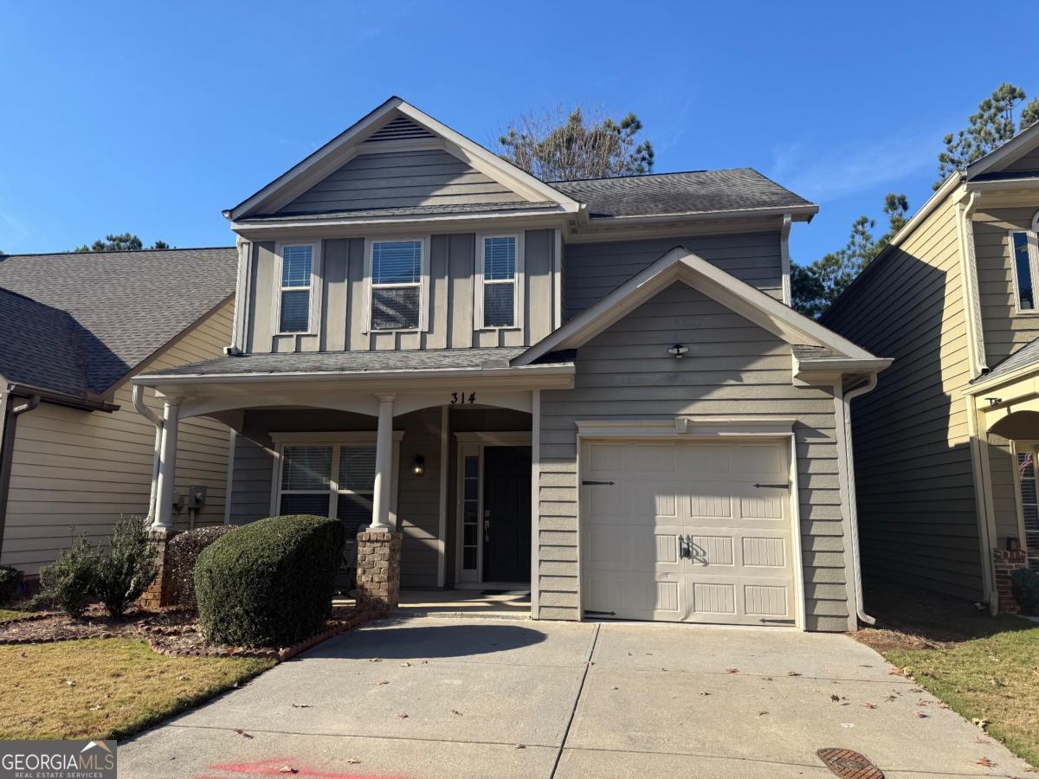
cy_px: 390
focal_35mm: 24
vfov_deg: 56.8
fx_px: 720
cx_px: 520
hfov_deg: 71.6
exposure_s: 1/2525
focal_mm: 6.76
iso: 80
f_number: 1.78
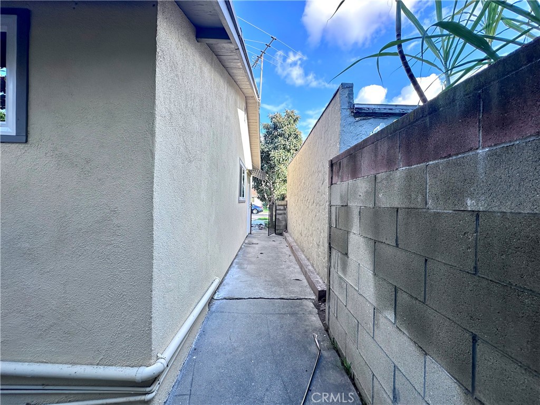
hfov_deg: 102.1
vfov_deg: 85.7
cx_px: 270
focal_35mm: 14
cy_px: 202
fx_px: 218
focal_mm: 2.22
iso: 40
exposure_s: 1/237
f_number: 2.2
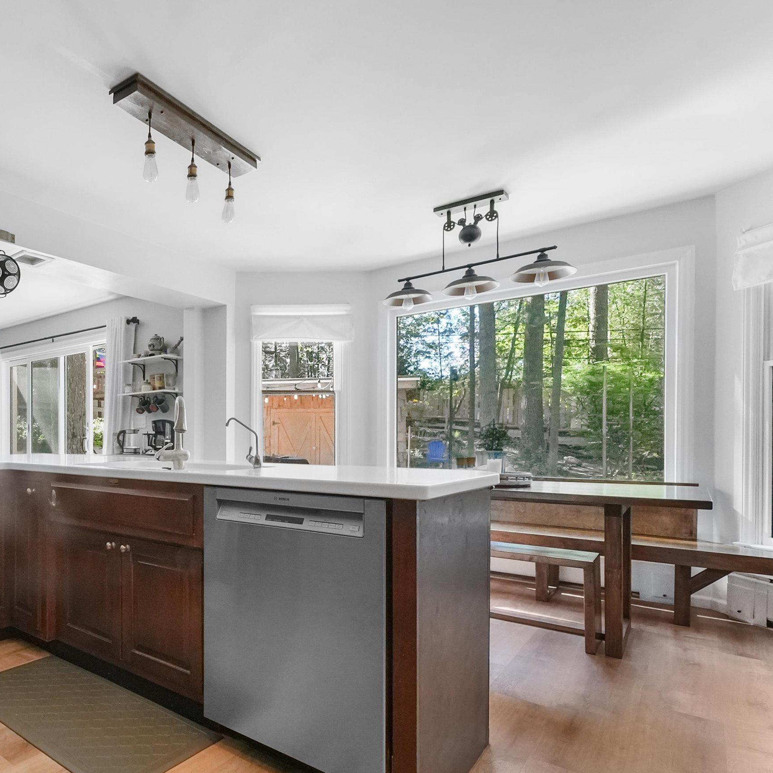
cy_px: 441
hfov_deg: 62.9
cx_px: 137
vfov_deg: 69.5
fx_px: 553
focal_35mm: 22
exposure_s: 1/40
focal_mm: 14.6
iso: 12800
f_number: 11
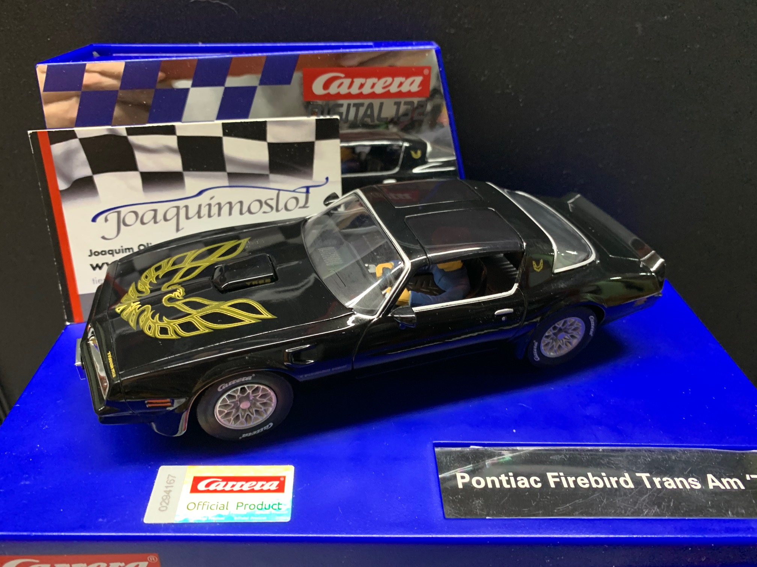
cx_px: 378
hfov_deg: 67.3
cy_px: 284
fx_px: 569
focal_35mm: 26
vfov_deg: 53.1
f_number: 1.8
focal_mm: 4.25
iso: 320
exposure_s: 1/50
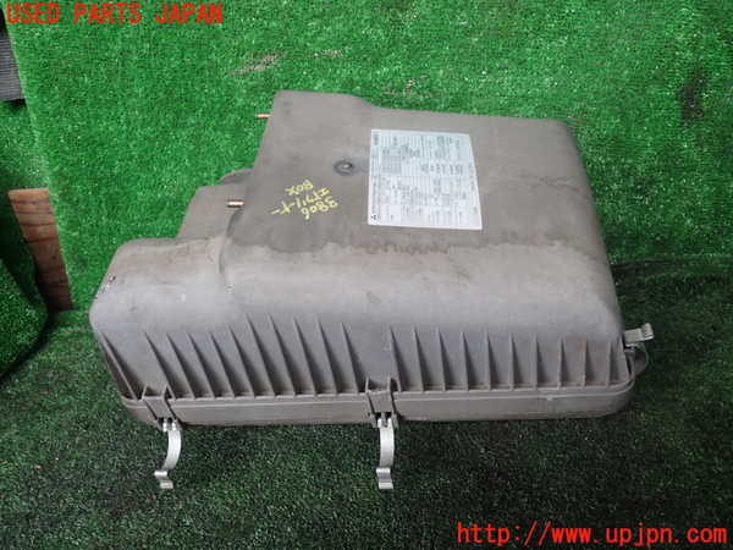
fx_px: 635
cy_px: 275
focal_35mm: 30
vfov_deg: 46.8
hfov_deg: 60.0
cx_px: 366
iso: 200
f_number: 2.3
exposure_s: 1/40
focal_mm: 5.4
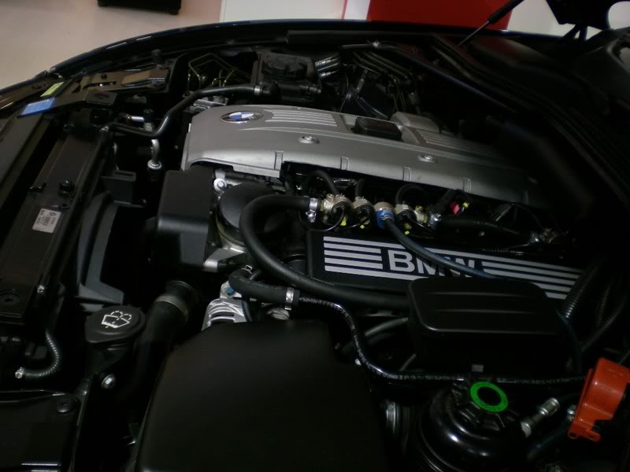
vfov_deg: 37.7
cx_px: 315
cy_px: 236
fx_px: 692
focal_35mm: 38
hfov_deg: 49.0
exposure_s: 1/62.6
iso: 167
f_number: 3.1
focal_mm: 6.3
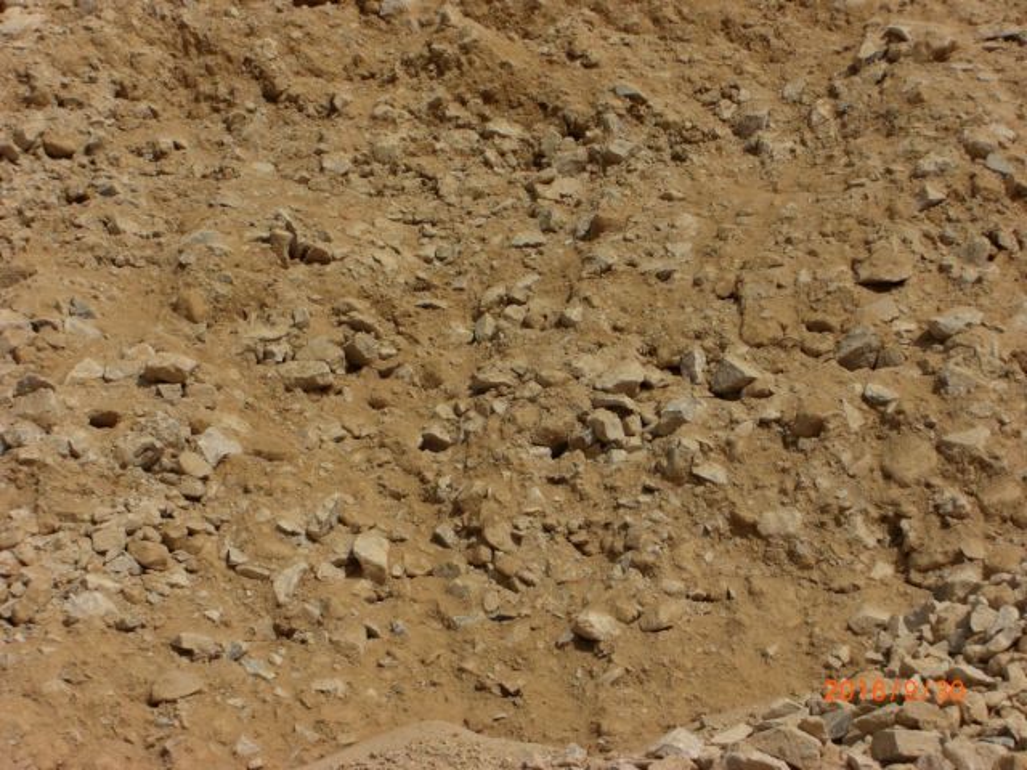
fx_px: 3382
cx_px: 514
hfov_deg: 17.3
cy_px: 385
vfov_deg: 13.0
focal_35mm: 114
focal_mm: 23.7
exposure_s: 1/250
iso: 80
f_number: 14.8
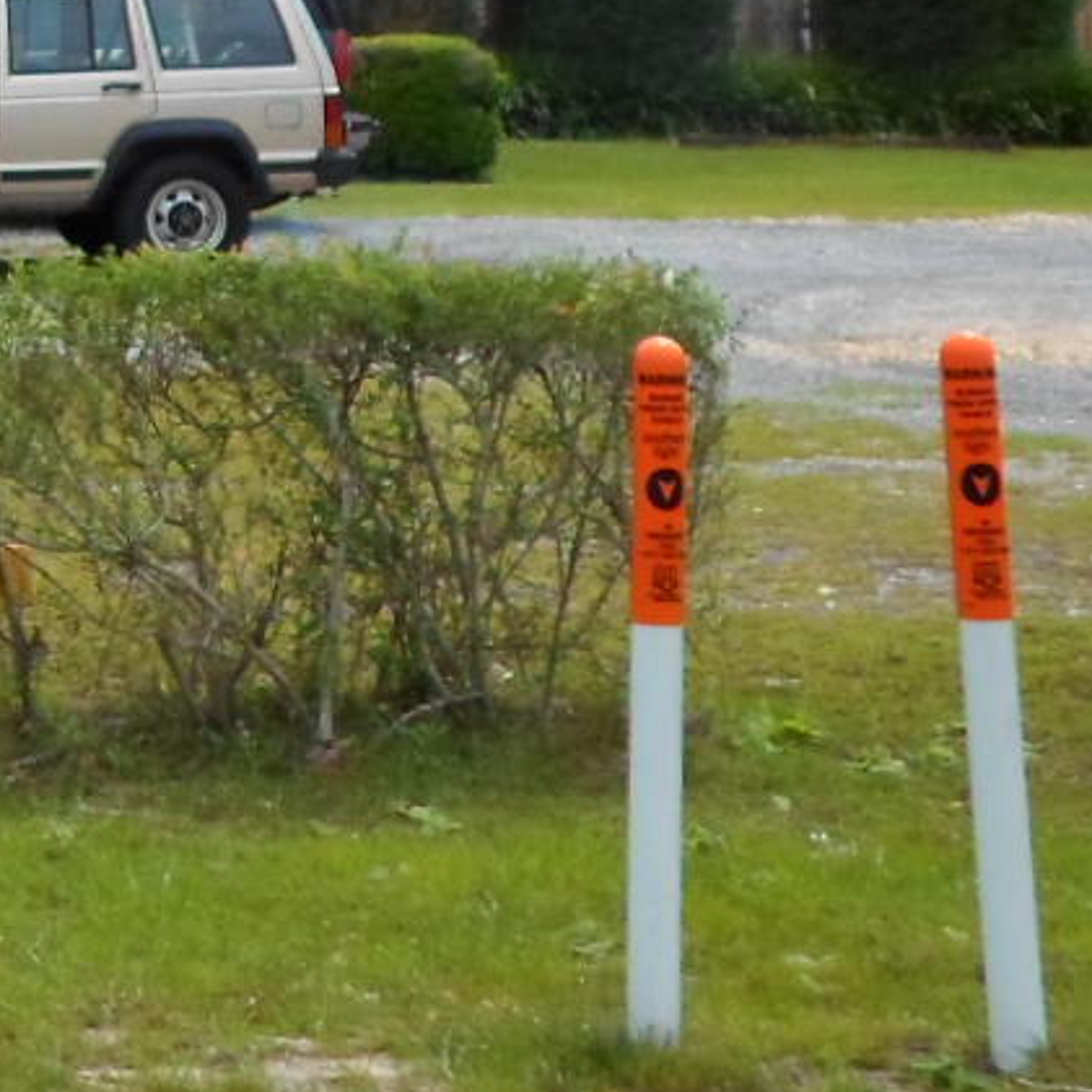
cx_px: -1126
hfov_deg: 10.6
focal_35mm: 150
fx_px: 5354
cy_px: -469
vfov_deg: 11.2
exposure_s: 1/1000
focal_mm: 6.5
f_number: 3
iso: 80
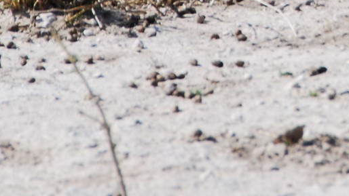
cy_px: -152
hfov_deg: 2.3
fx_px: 8781
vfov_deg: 1.3
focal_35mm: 949
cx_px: 373
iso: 125
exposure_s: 1/250
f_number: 10
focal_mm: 200
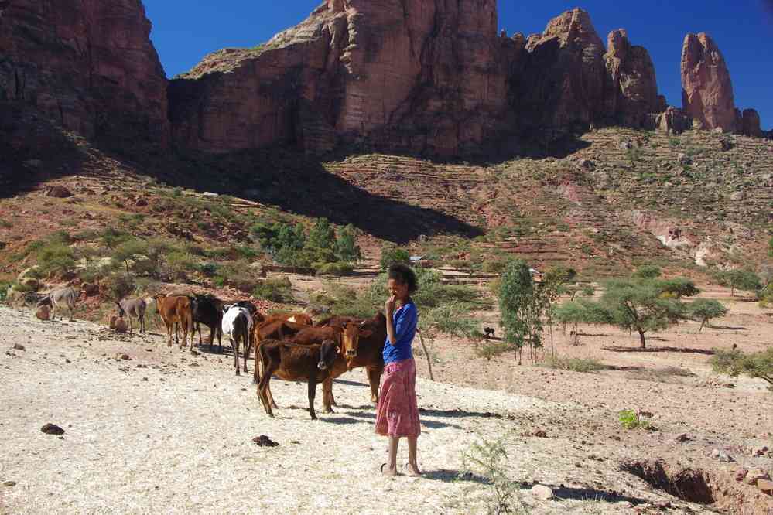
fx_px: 805
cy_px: 258
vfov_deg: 35.5
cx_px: 386
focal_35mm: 38
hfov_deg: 51.3
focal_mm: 25
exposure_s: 1/50
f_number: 11
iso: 200
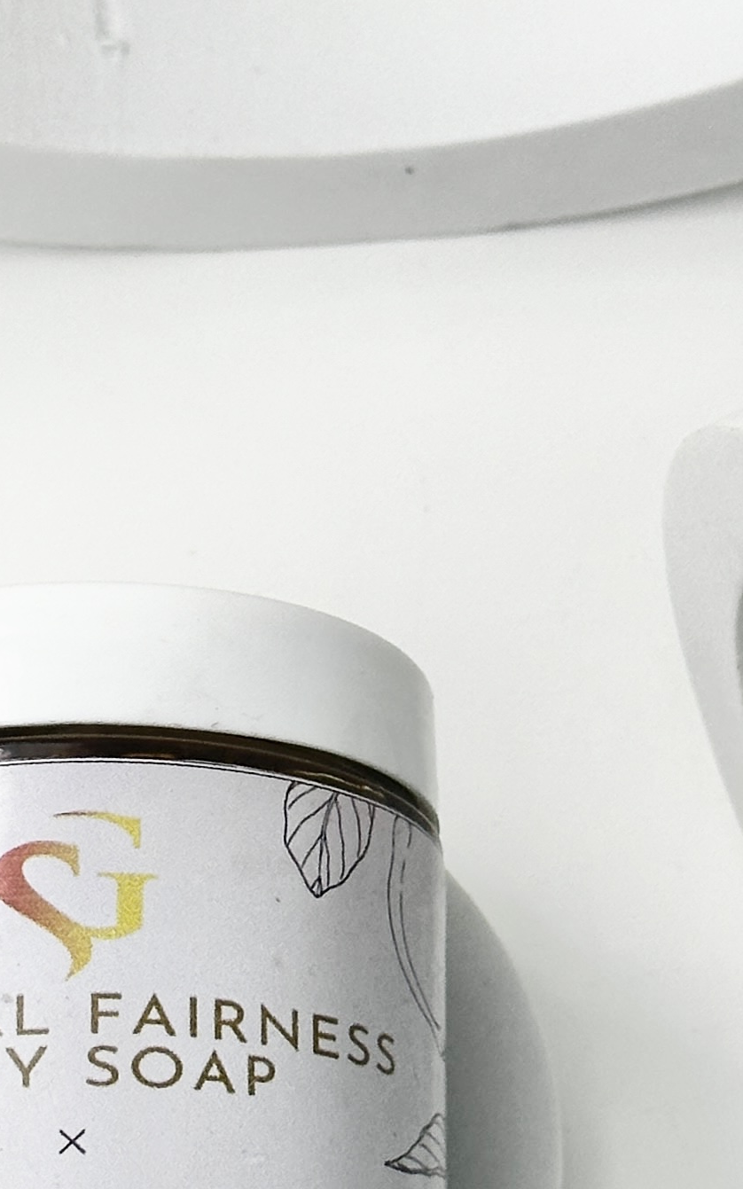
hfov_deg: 8.6
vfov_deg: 13.6
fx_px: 4958
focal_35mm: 153
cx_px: 197
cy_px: 919
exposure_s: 1/299
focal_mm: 6.86
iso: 64
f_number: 1.78
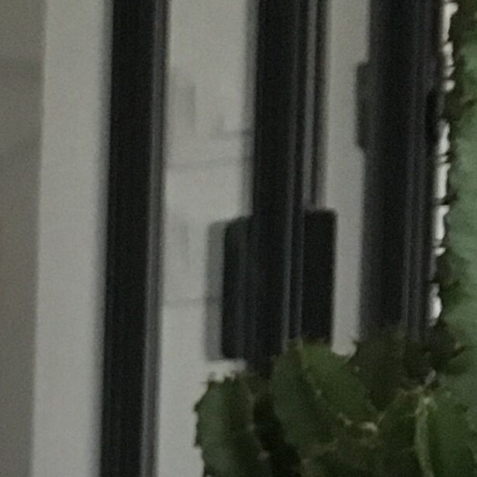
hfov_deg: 9.3
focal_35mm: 168
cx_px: -670
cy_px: 1015
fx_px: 2619
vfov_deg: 9.6
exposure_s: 1/33
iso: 200
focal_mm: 4.15
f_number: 2.2
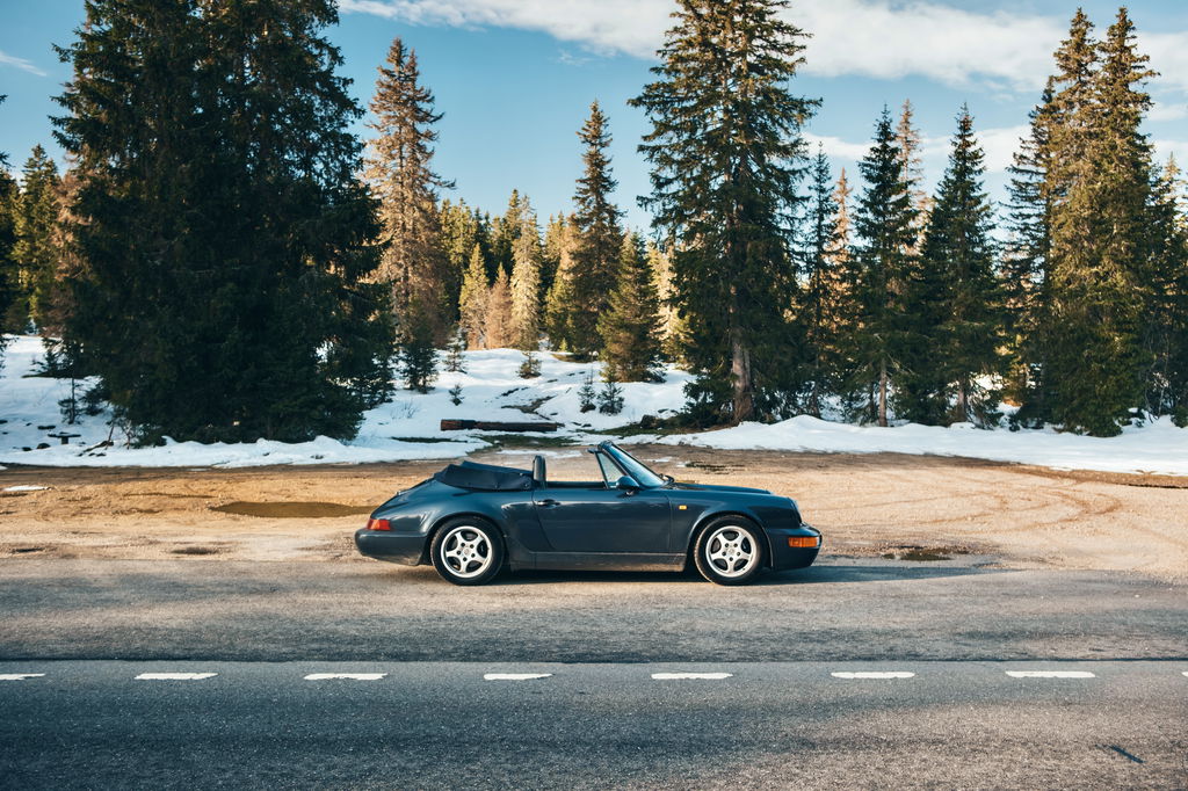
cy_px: 396
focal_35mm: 35
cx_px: 594
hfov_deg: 54.4
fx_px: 1155
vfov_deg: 37.8
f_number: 3.6
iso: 640
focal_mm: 23
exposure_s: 1/250
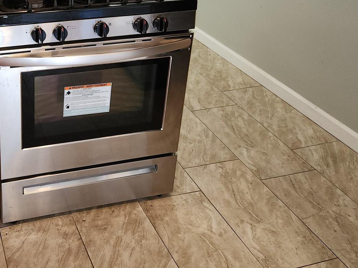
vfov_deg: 31.0
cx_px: 50
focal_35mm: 45
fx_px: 465
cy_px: 38
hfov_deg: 39.6
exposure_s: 1/30
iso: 100
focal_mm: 5.4
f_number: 1.8
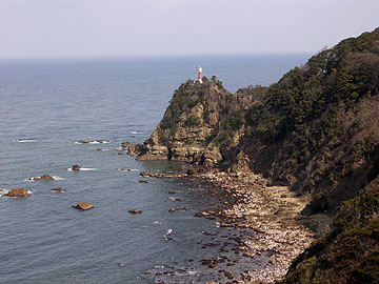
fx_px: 832
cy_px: 142
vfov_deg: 19.4
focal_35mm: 76
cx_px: 190
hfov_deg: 25.7
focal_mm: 11.6
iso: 100
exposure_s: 1/401
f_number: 3.9
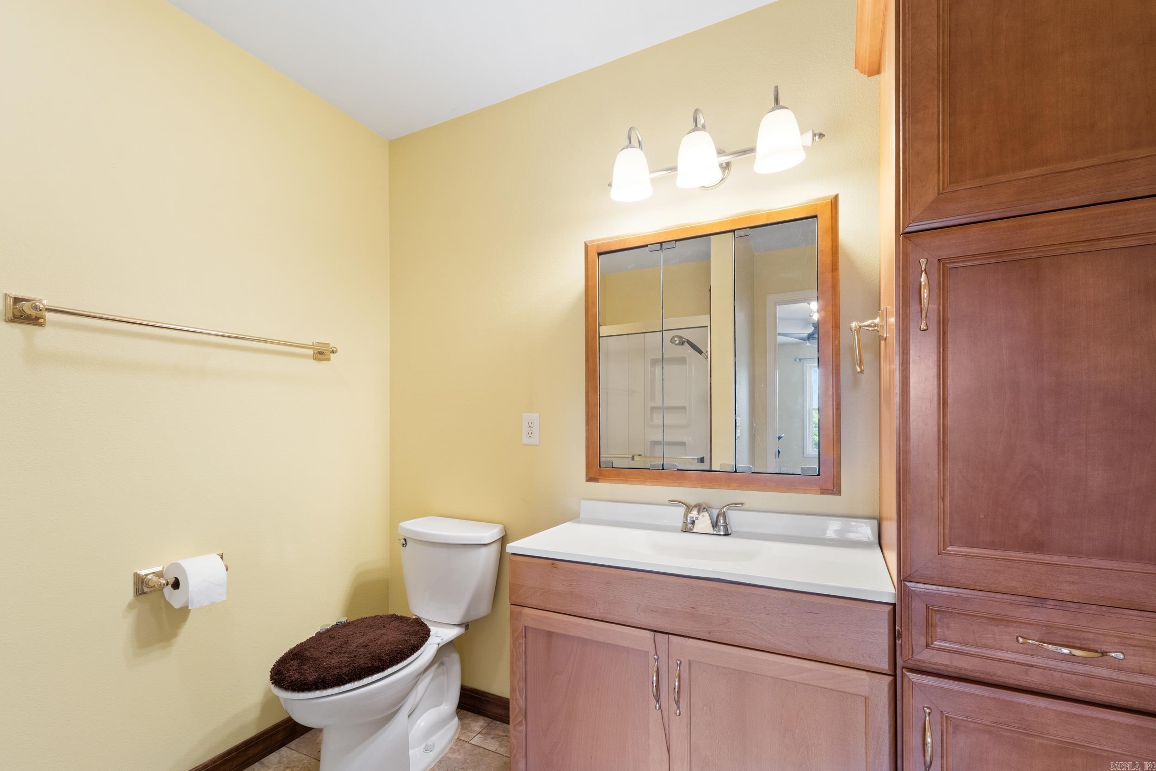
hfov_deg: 100.4
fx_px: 482
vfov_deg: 77.3
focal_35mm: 15
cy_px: 386
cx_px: 578
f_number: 9
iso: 200
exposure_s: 1/1.25
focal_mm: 10
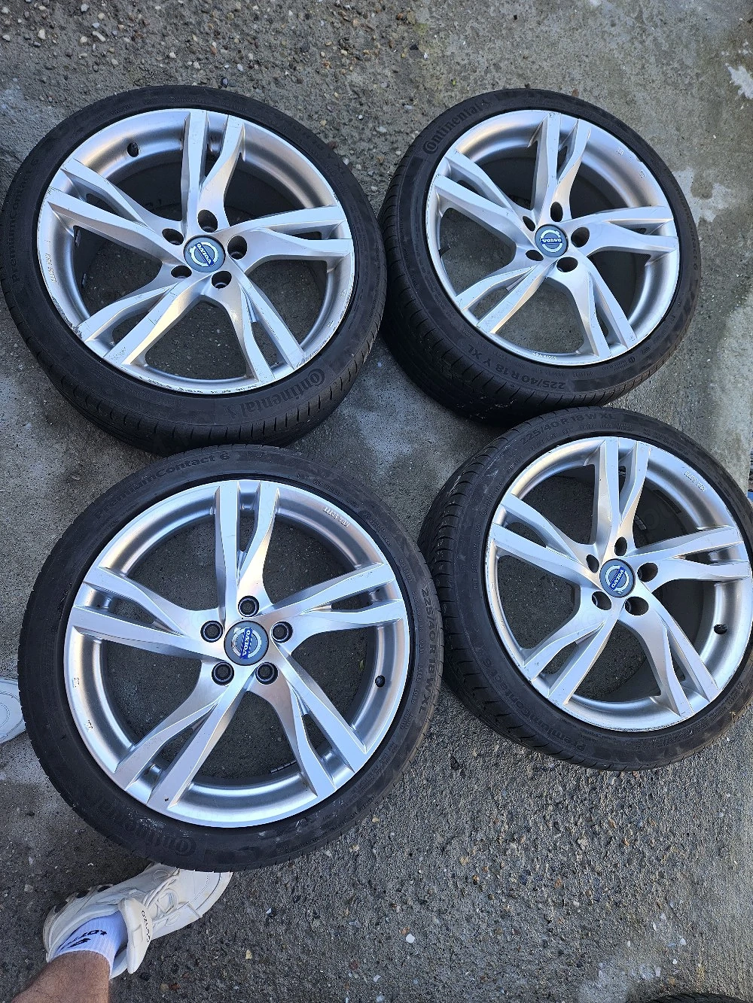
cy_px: 502
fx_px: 667
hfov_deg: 58.9
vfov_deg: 73.9
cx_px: 376
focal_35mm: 23
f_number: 1.8
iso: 32
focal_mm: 5.4
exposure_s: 1/182
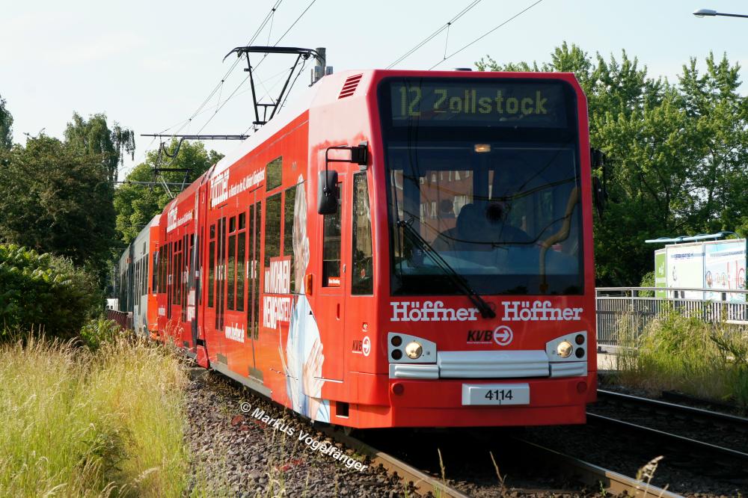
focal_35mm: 75
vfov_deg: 18.2
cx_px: 374
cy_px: 249
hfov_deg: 27.0
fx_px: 1558
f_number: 9
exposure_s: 1/1000
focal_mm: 50
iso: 800
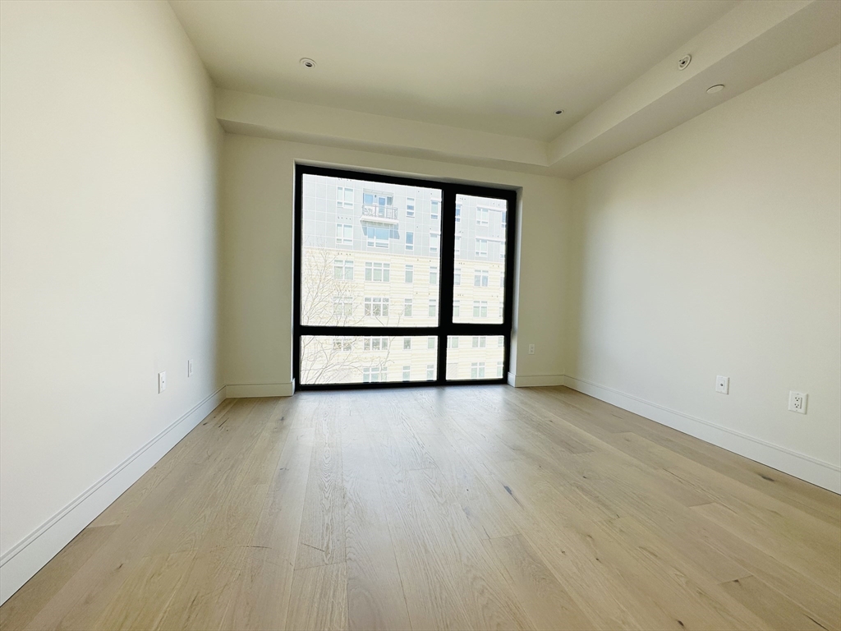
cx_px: 420
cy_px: 316
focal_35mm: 14
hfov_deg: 102.1
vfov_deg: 85.7
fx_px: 340
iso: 40
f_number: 2.2
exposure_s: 1/518
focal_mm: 2.22
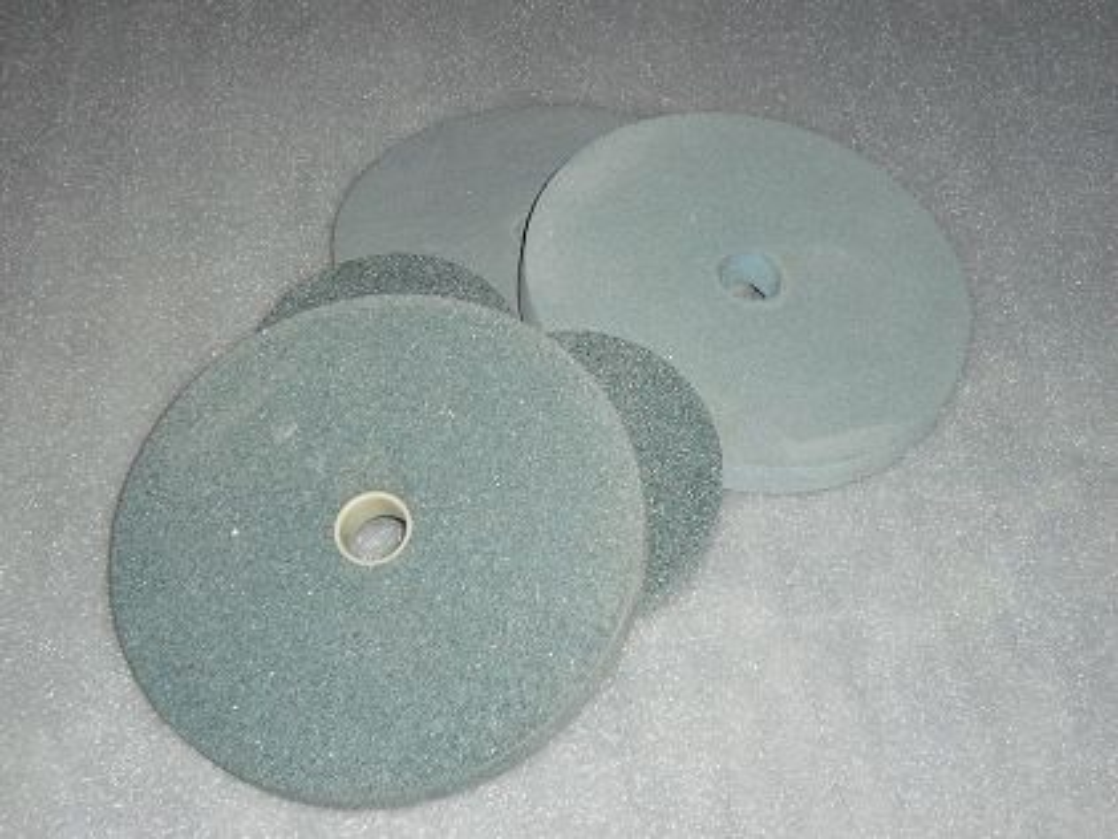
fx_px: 1777
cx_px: 559
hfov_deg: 34.9
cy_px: 420
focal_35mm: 55
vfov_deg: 26.6
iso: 100
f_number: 3.4
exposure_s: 1/60
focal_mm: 9
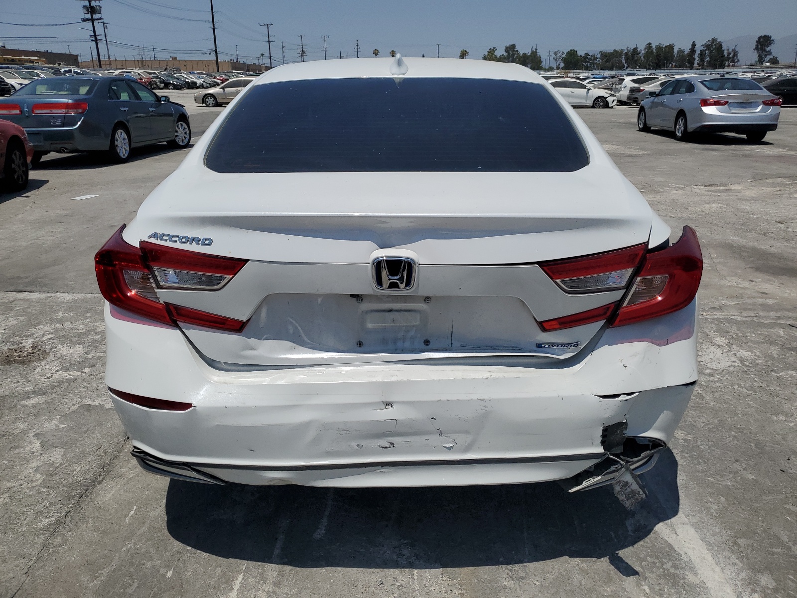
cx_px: 398
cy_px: 299
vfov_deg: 53.1
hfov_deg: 67.3
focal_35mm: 26
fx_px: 599
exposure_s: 1/10000
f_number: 1.5
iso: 51
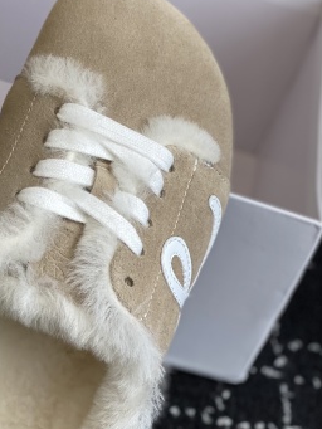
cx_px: -28
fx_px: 1512
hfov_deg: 12.0
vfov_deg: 16.1
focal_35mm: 122
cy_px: 145
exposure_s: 1/184
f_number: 2
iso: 20
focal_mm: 6
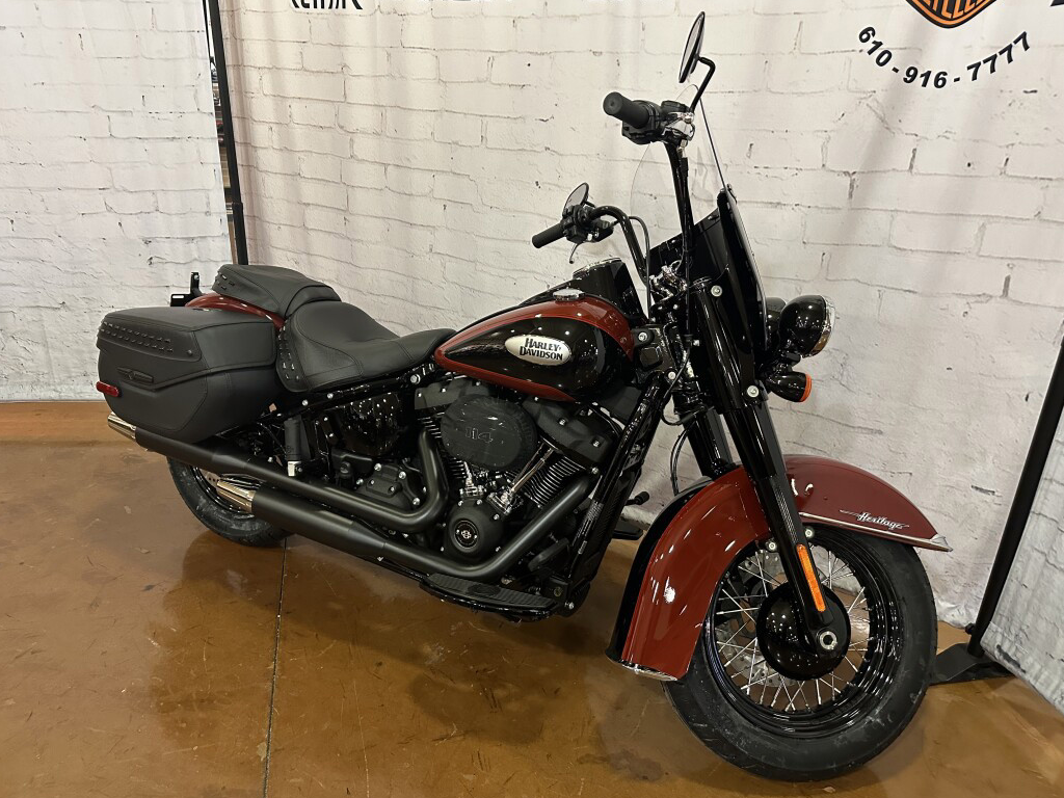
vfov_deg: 54.9
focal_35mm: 25
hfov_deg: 69.4
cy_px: 397
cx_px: 512
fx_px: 768
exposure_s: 1/60
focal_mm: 6.86
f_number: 1.78
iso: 500
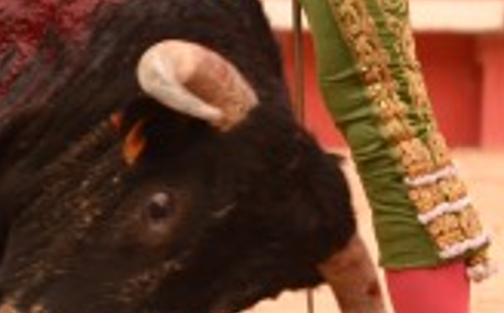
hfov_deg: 1.9
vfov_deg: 1.2
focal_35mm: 1120
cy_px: -100
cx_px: 267
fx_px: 15363
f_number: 6.3
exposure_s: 1/640
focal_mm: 200
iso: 400
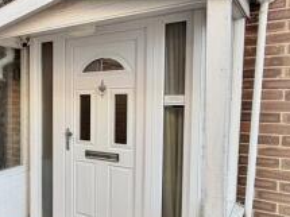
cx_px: -21
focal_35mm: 38
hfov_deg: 40.6
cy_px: 115
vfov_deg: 37.7
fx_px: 318
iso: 40
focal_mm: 2.22
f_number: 2.2
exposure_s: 1/141
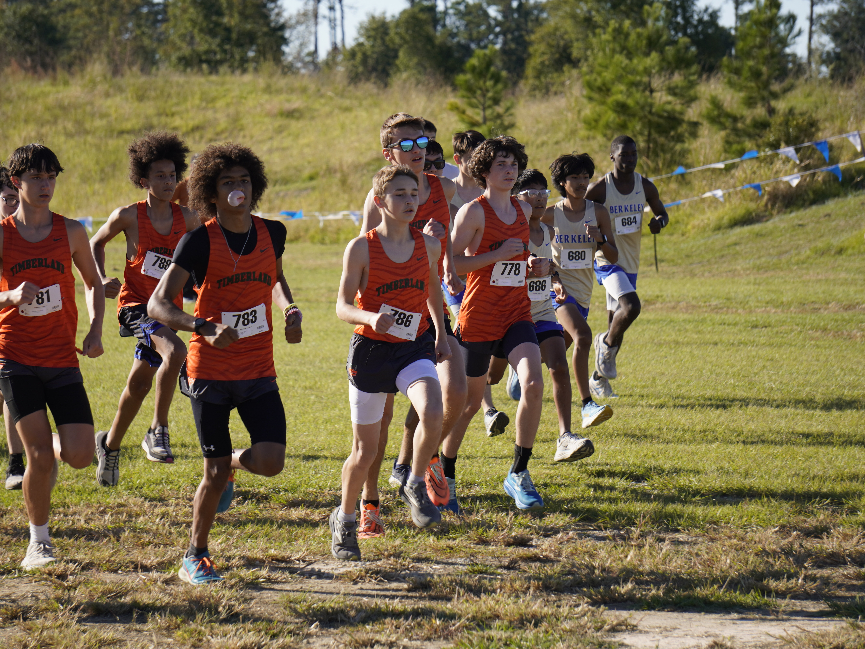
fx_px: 4723
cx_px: 394
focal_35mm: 189
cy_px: 323
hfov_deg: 10.5
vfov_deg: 7.9
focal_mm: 116
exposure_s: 1/400
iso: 100
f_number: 5.6
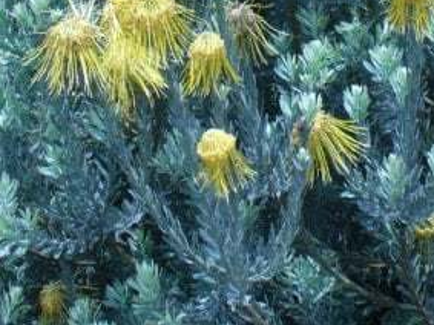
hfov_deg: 14.7
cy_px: -40
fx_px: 1679
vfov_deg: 10.9
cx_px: 317
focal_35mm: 134
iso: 80
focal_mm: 6.1
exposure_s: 1/160
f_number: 5.6
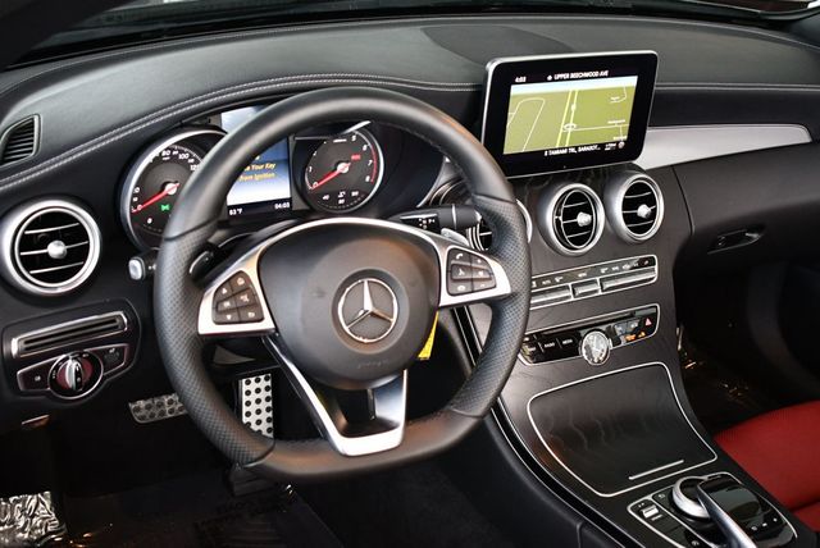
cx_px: 410
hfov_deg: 44.5
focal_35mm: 44
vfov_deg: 30.6
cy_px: 274
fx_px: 1003
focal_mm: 22
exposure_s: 1/125
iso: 1400
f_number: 3.8
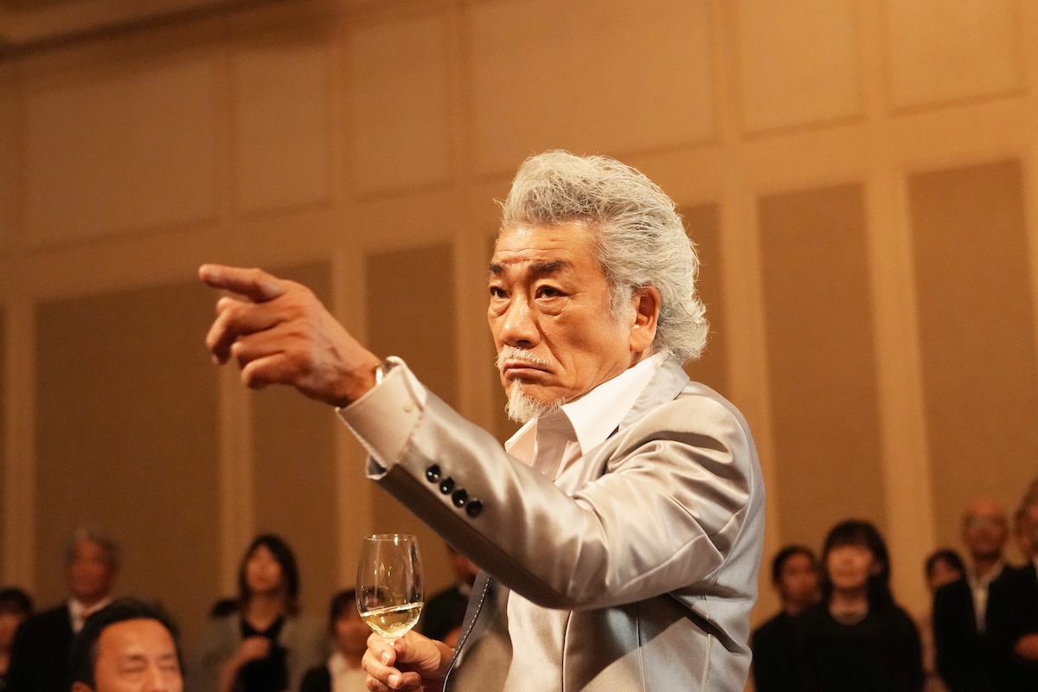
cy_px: 346
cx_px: 519
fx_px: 1903
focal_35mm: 66
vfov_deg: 20.6
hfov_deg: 30.5
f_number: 2.8
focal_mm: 44
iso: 6400
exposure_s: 1/125
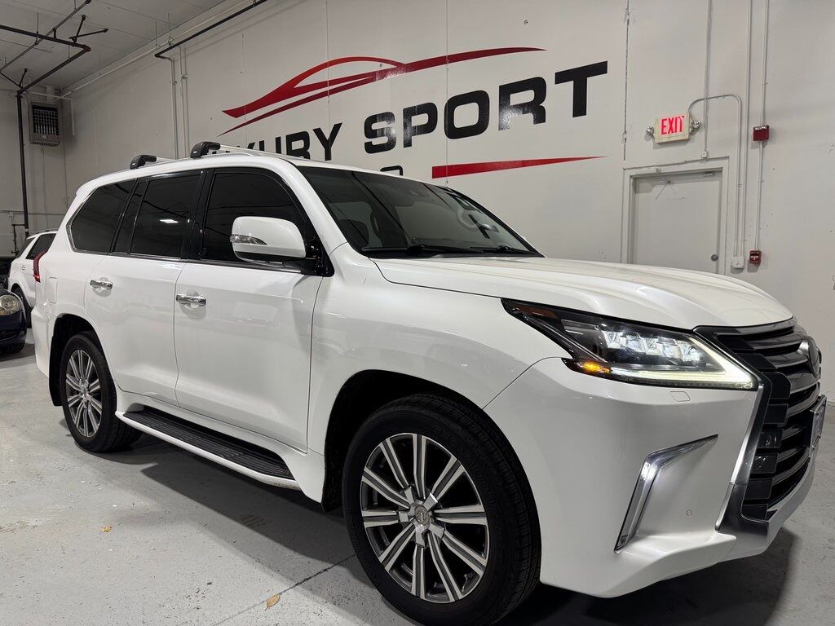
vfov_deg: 56.8
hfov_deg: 71.6
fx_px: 579
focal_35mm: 24
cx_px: 418
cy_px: 313
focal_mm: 6.76
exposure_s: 1/120
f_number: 1.78
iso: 160
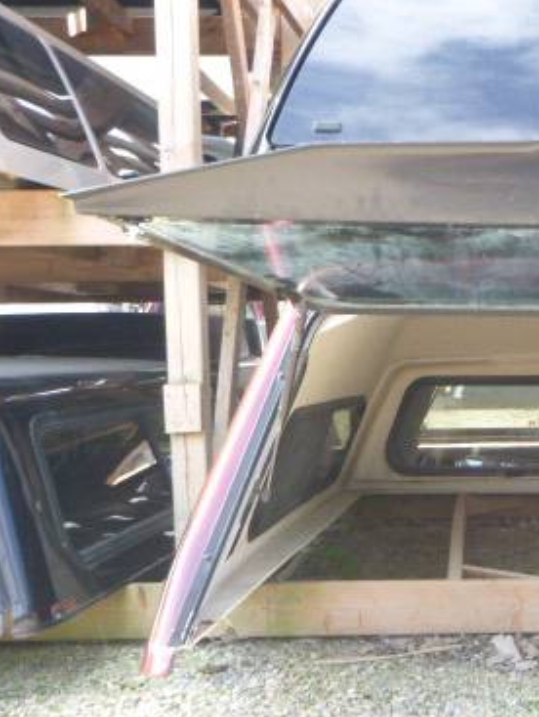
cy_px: 391
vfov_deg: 35.5
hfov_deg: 25.3
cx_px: 576
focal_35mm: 54
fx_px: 1119
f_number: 4.2
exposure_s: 1/60
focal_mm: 5.5
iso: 250
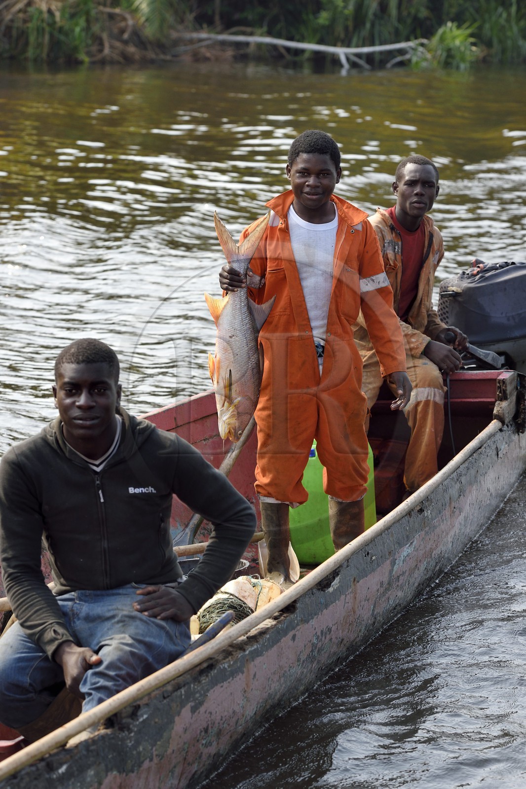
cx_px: 263
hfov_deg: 11.4
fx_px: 2631
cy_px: 394
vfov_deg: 17.1
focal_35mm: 120
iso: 800
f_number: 7.1
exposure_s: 1/1000
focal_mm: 120
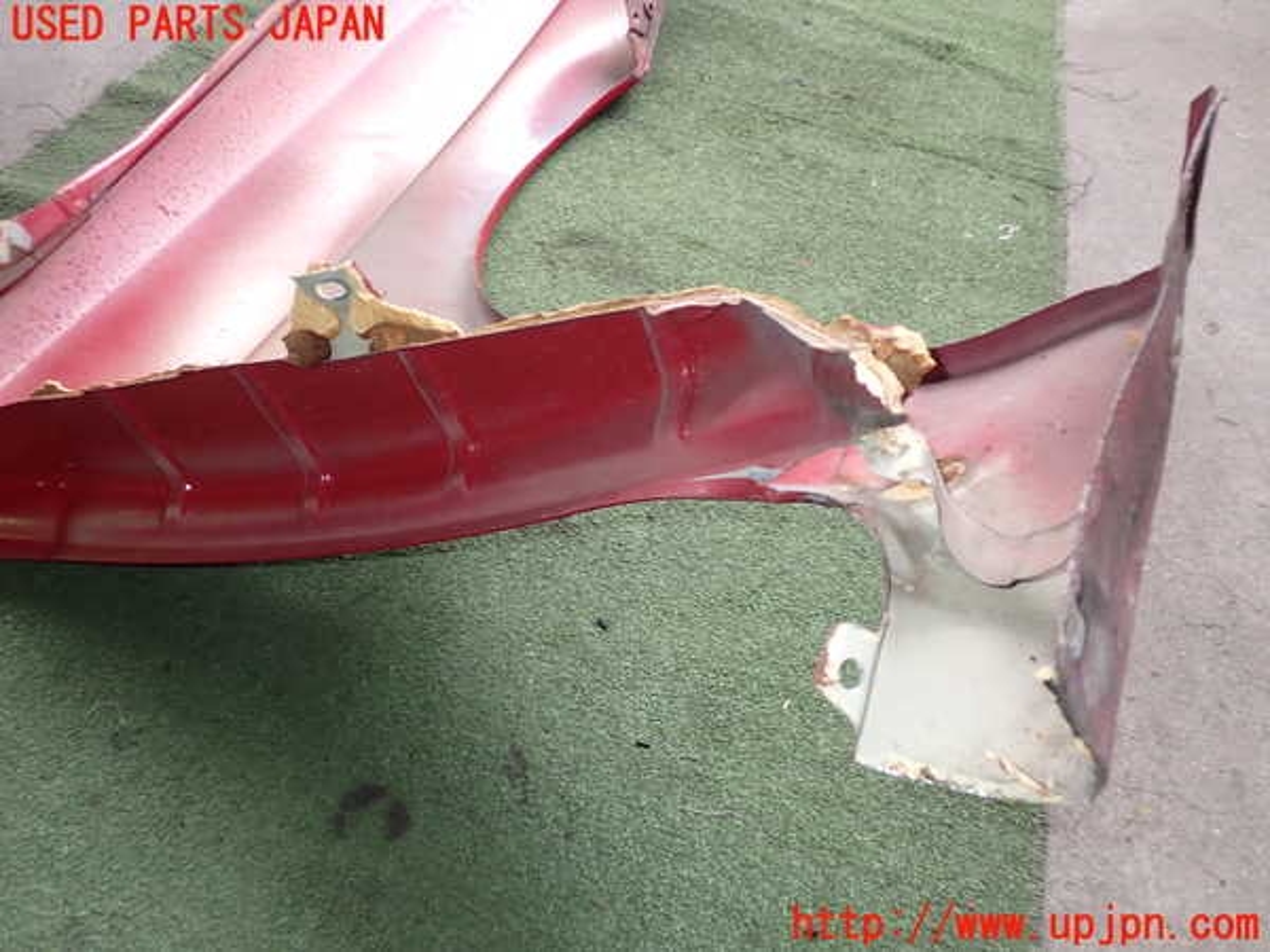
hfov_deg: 60.0
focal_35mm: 30
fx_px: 1101
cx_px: 635
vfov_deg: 46.8
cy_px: 476
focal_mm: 5.4
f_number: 2.3
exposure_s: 1/60
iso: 100
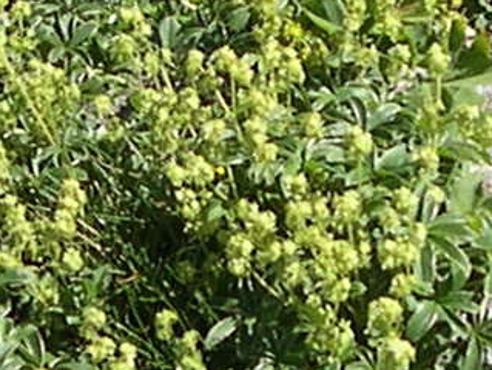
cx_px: 345
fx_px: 3216
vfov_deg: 6.5
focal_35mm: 226
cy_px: 440
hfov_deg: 8.7
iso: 100
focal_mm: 8
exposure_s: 1/132
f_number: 7.6
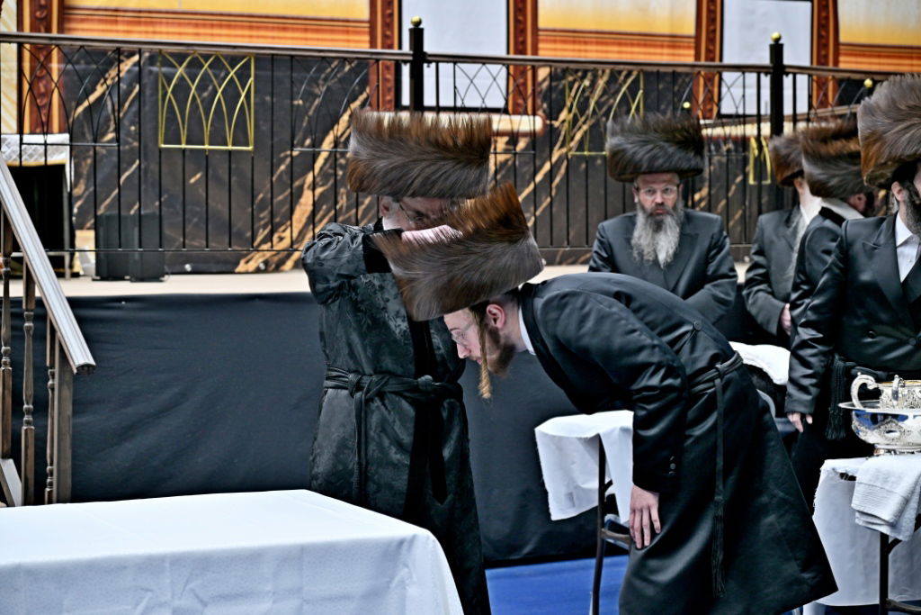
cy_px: 308
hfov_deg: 29.7
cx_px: 460
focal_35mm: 68
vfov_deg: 20.0
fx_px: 1740
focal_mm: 68
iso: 320
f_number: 4
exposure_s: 1/200
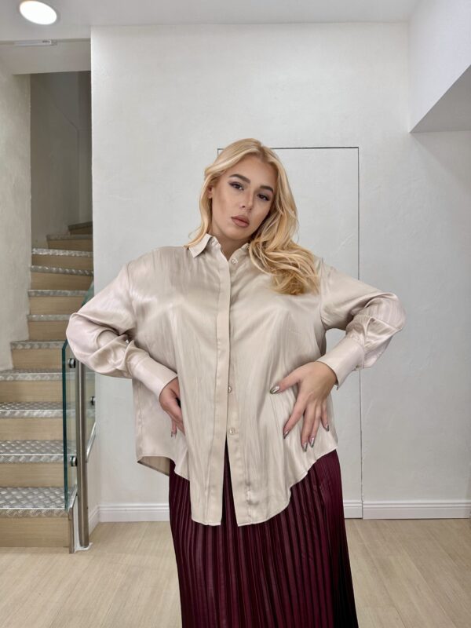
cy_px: 314
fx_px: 435
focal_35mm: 24
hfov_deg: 56.8
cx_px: 236
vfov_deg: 71.6
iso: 80
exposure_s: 1/377
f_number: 1.78
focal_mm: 6.86
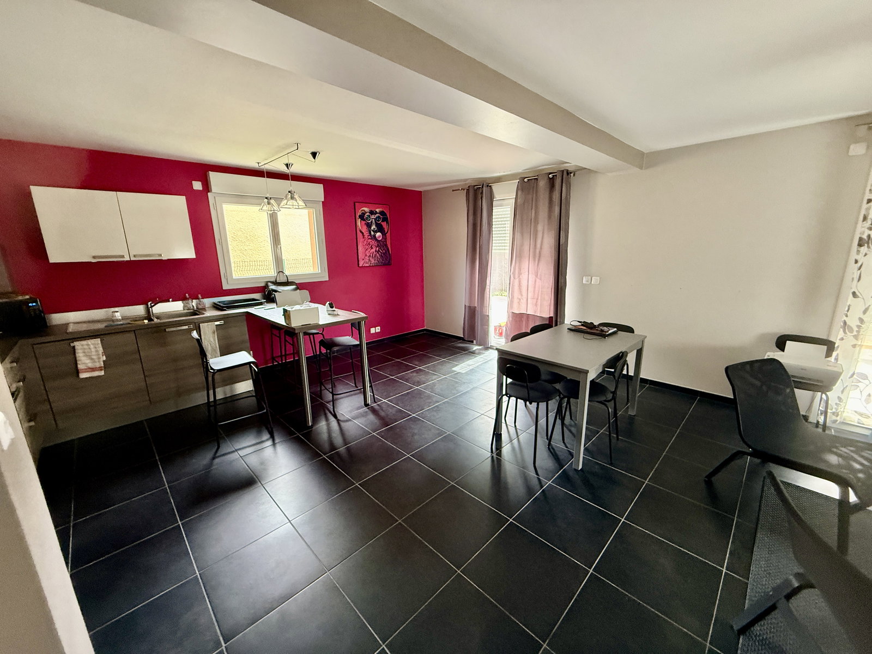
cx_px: 436
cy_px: 327
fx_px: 353
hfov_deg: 102.1
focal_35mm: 14
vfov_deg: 85.7
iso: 320
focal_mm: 2.22
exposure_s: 1/98
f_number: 2.2
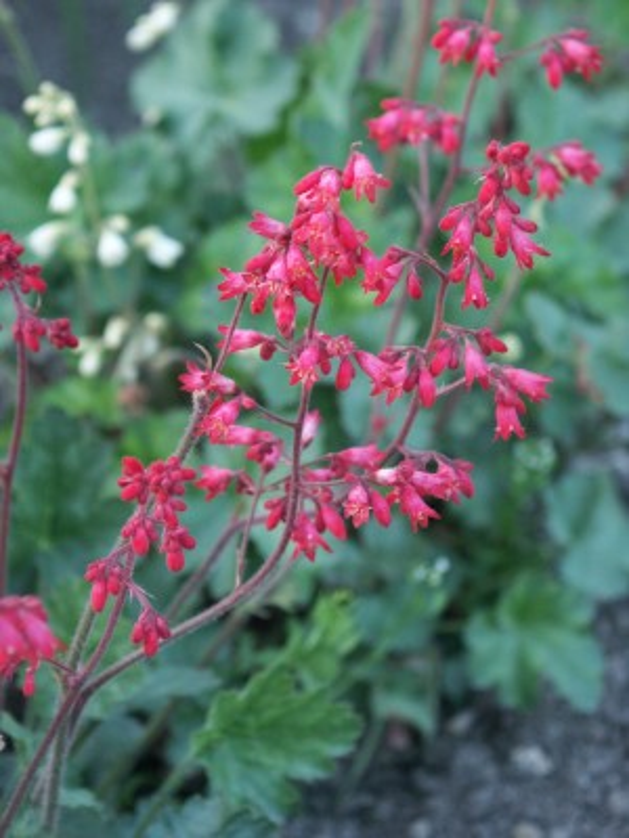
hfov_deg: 12.0
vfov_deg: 16.0
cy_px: 419
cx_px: 314
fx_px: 2980
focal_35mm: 123
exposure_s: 1/30
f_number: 3.5
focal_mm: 31.26
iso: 200
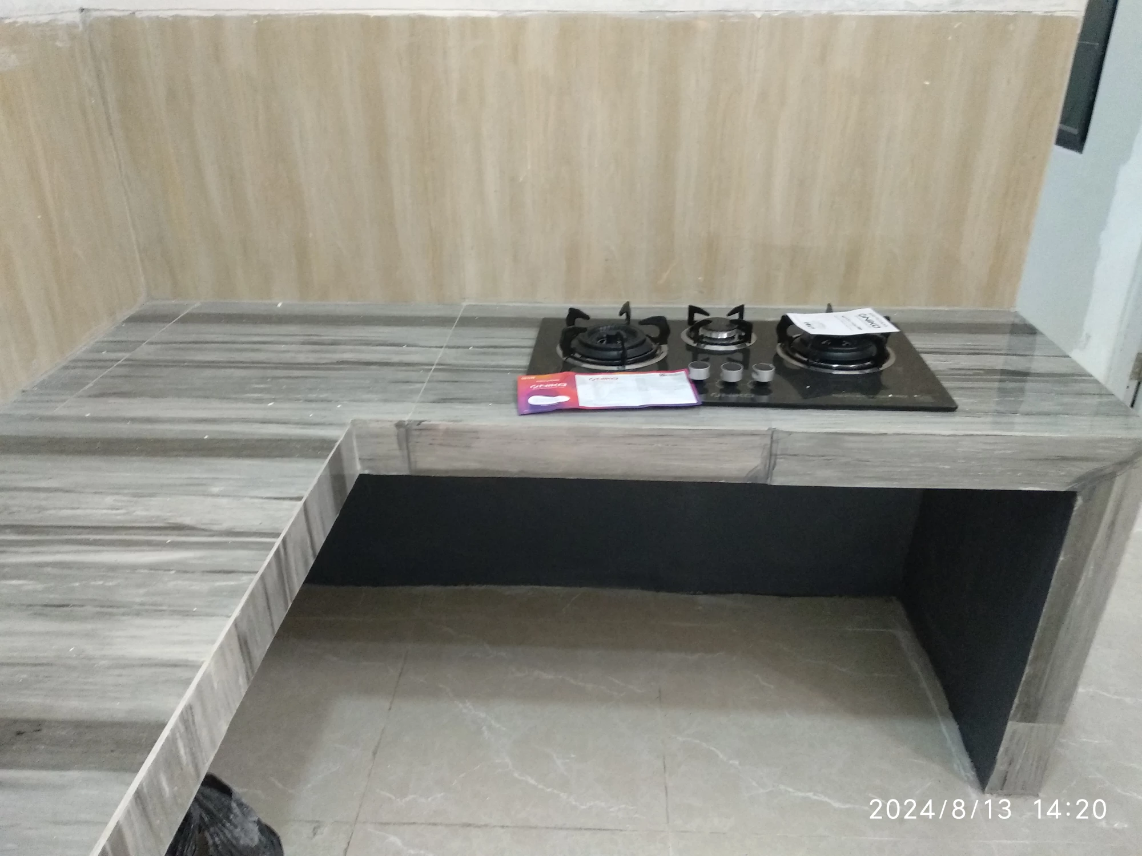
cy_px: 428
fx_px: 858
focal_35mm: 26
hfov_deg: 67.3
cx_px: 571
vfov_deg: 53.1
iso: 800
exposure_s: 1/20
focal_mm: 3.81
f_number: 2.2
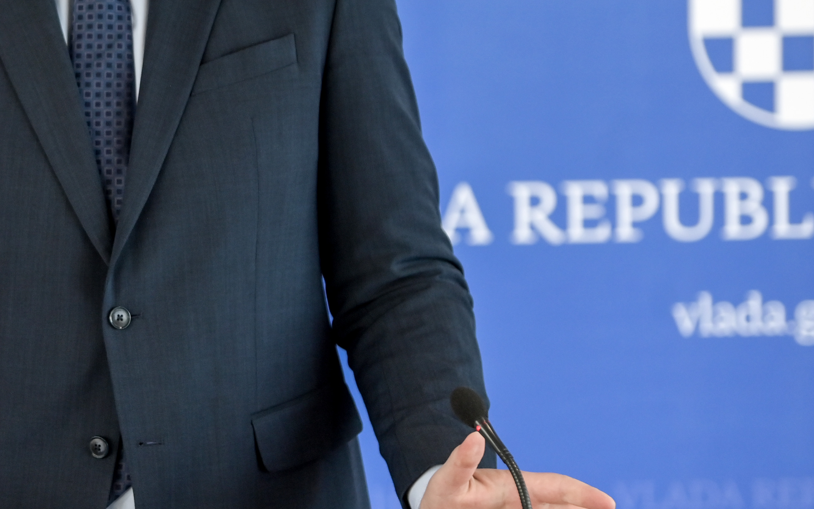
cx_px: 80
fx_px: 5812
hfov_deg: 8.0
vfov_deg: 5.0
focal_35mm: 262
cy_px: 89
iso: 1000
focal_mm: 120
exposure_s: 1/320
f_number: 2.8
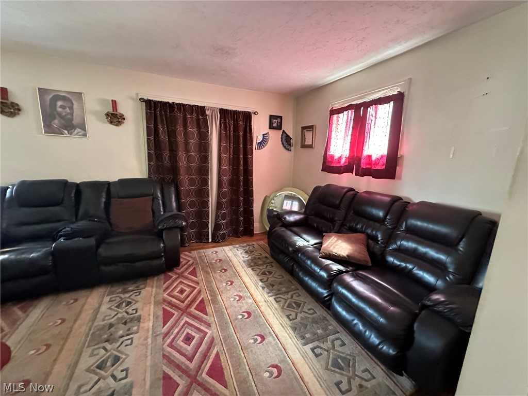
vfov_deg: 85.7
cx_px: 264
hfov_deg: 102.1
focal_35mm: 14
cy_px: 198
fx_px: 214
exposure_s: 1/47
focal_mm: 2.22
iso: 1250
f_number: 2.2
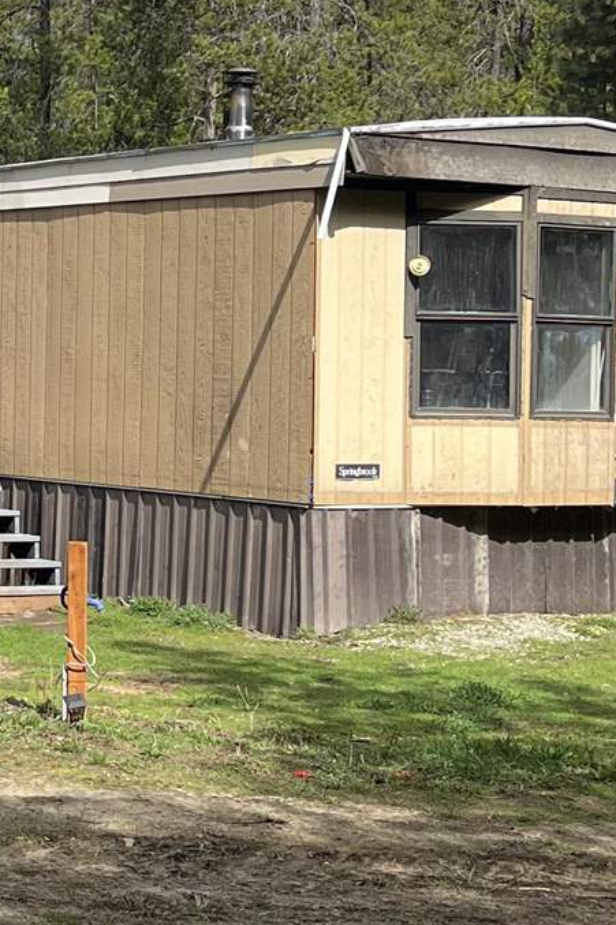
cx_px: -361
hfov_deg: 13.8
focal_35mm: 92
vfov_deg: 22.1
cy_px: 312
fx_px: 2362
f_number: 1.6
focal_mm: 5.1
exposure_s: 1/3215
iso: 50
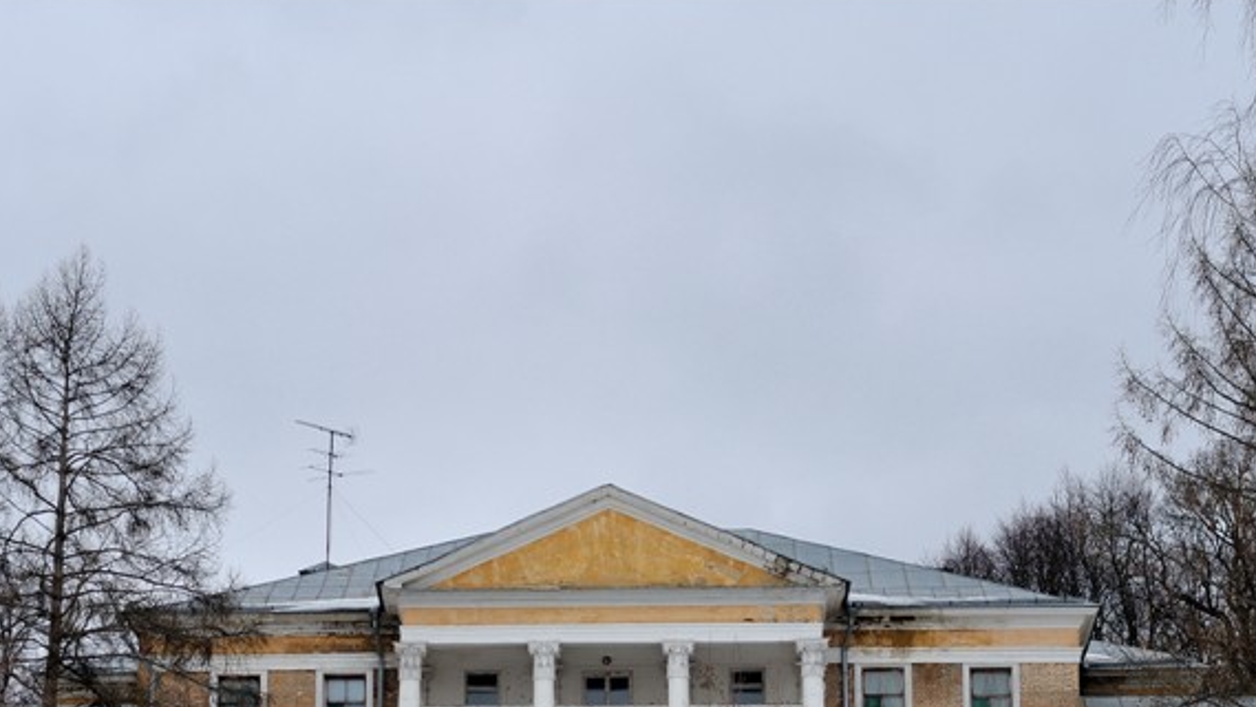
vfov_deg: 9.7
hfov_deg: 17.3
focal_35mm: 124
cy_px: 651
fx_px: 4130
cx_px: 603
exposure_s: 1/640
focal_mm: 50
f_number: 4.5
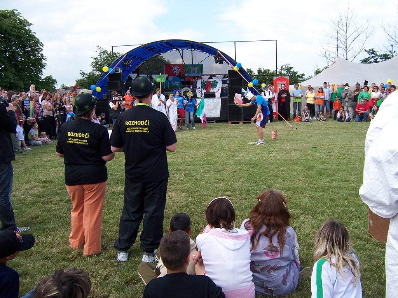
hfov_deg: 55.4
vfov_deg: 42.9
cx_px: 199
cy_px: 149
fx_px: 379
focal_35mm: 33
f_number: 3.4
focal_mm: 5.5
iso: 80
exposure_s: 1/500
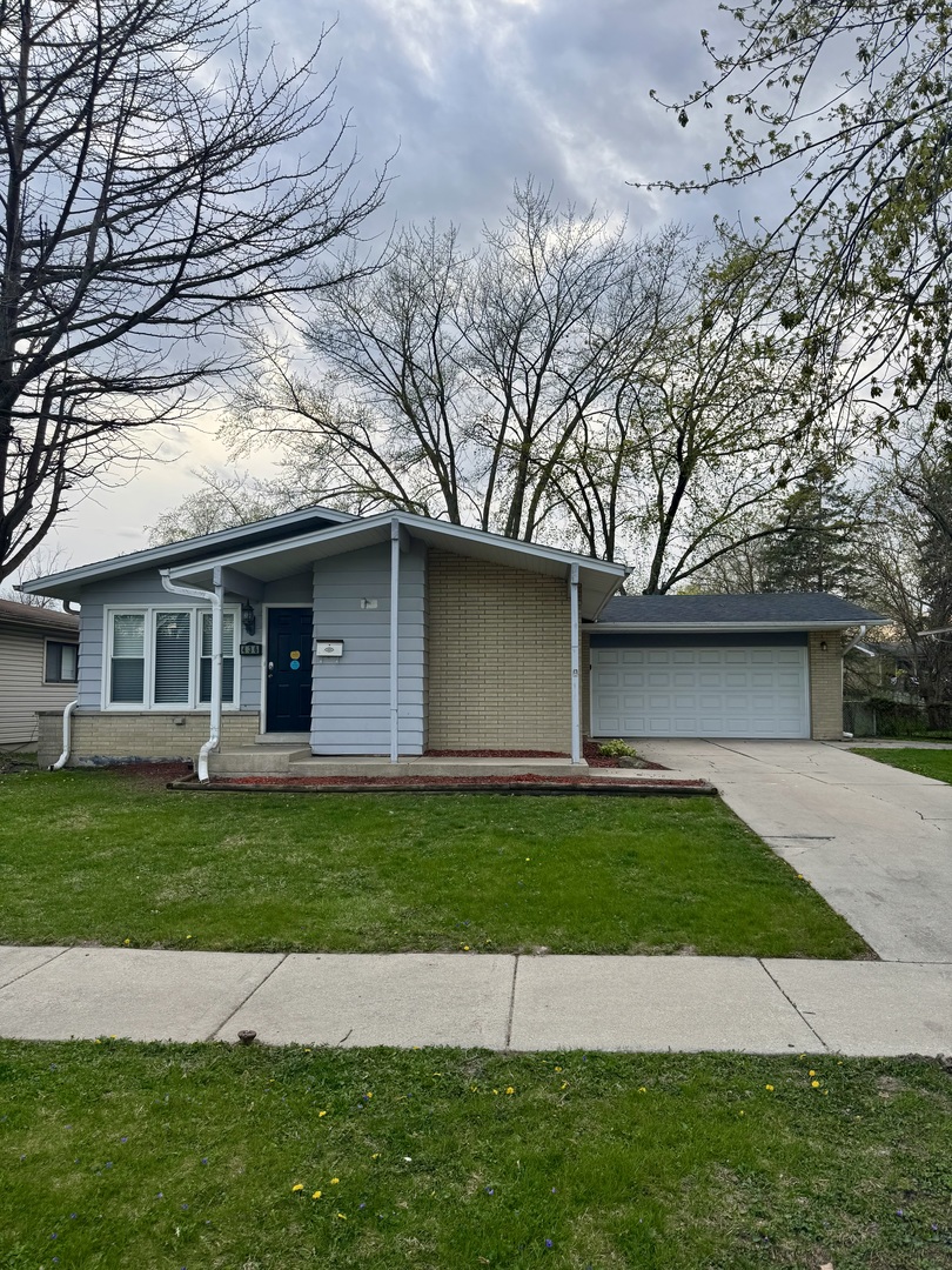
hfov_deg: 56.8
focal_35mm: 24
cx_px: 476
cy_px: 635
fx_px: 880
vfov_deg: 71.6
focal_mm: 6.76
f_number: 1.78
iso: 80
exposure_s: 1/582
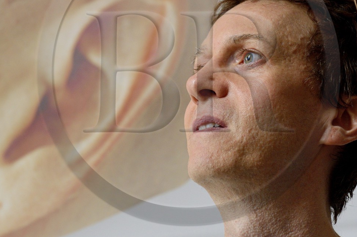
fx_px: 1150
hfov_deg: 17.6
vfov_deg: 11.8
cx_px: 188
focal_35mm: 116
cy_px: 72
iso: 1600
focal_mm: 70
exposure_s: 1/40
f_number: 6.3
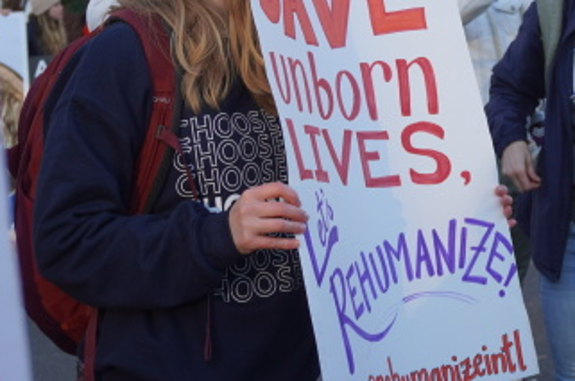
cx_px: 521
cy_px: 2
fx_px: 1839
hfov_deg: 17.5
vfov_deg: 11.7
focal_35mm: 115
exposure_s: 1/160
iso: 125
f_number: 4.5
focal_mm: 29
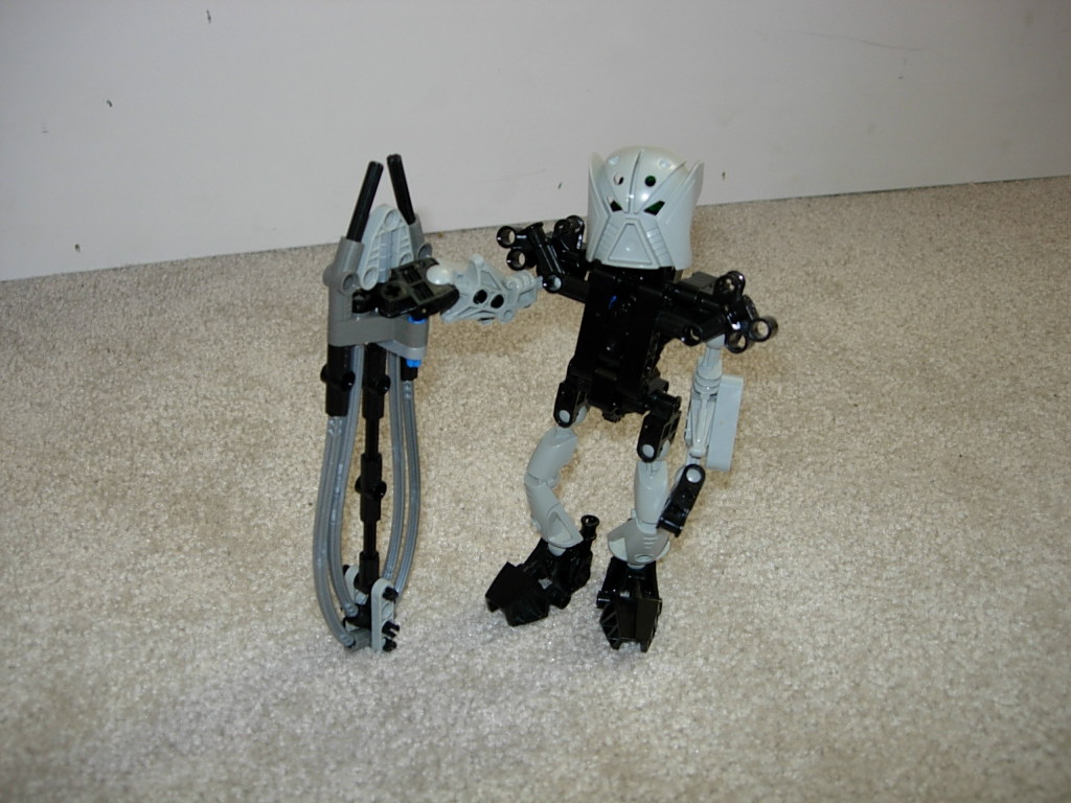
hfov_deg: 49.0
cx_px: 536
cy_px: 402
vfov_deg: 37.7
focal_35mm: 38
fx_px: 1176
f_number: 2.8
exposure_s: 1/20.1
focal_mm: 7.8
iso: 79
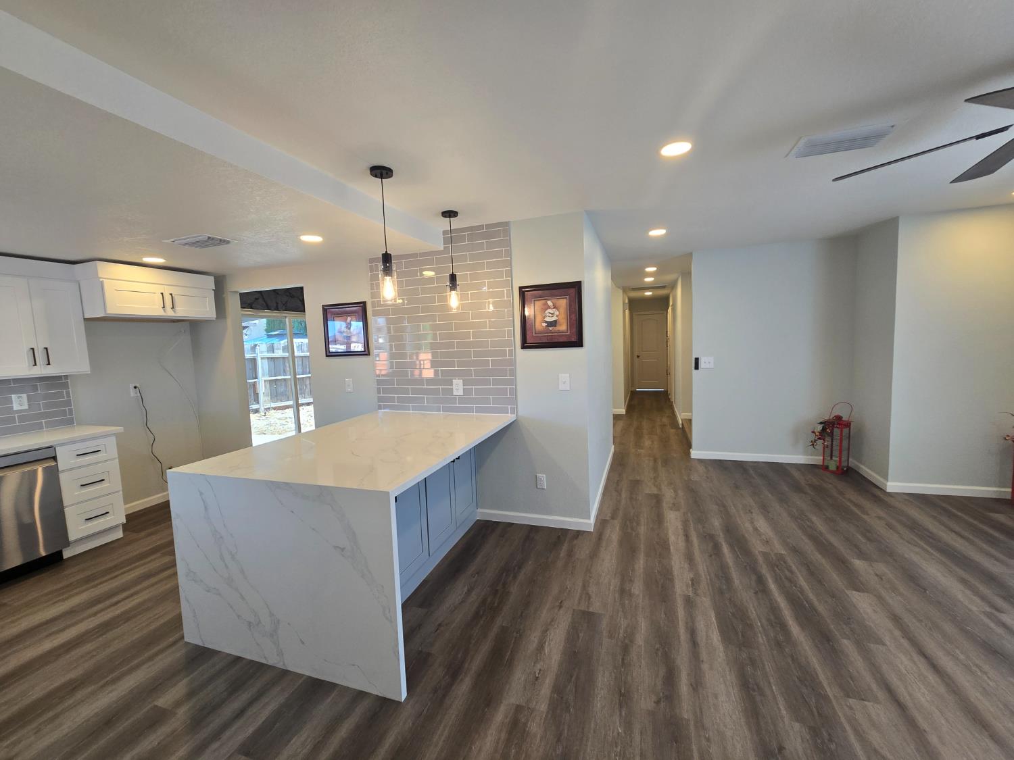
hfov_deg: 106.2
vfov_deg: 89.9
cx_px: 507
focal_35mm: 13
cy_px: 380
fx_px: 381
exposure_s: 1/60
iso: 80
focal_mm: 2.2
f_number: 2.2
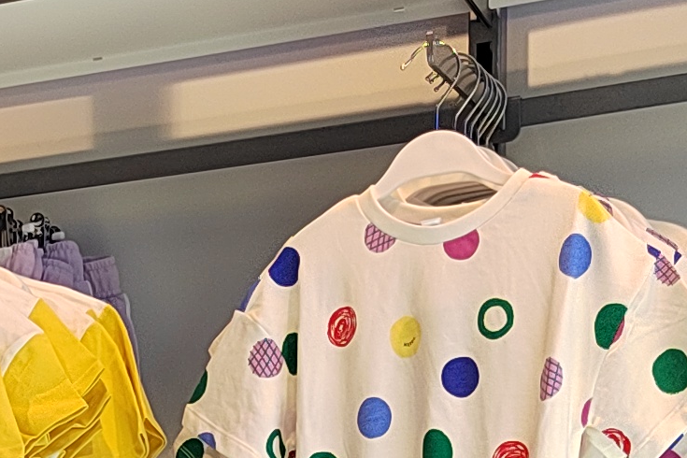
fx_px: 2423
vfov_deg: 10.0
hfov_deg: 15.4
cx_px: -210
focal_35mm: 127
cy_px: 929
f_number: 1.9
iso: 372
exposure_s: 1/691
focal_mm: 5.52
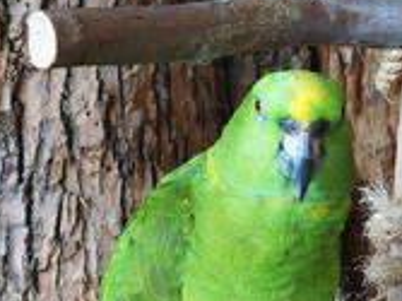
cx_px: 217
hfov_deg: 5.9
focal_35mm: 334
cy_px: 142
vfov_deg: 4.4
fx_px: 3876
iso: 400
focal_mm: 26.2
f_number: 2.8
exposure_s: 1/125
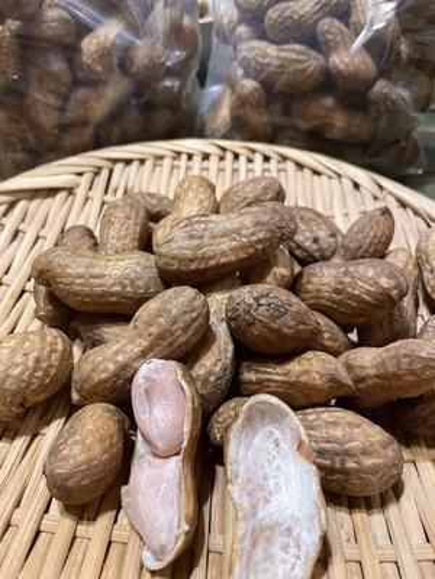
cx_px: 218
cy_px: 290
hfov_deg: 53.1
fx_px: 436
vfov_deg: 67.3
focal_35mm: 26
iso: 500
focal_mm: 4.2
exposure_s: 1/44
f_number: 1.6
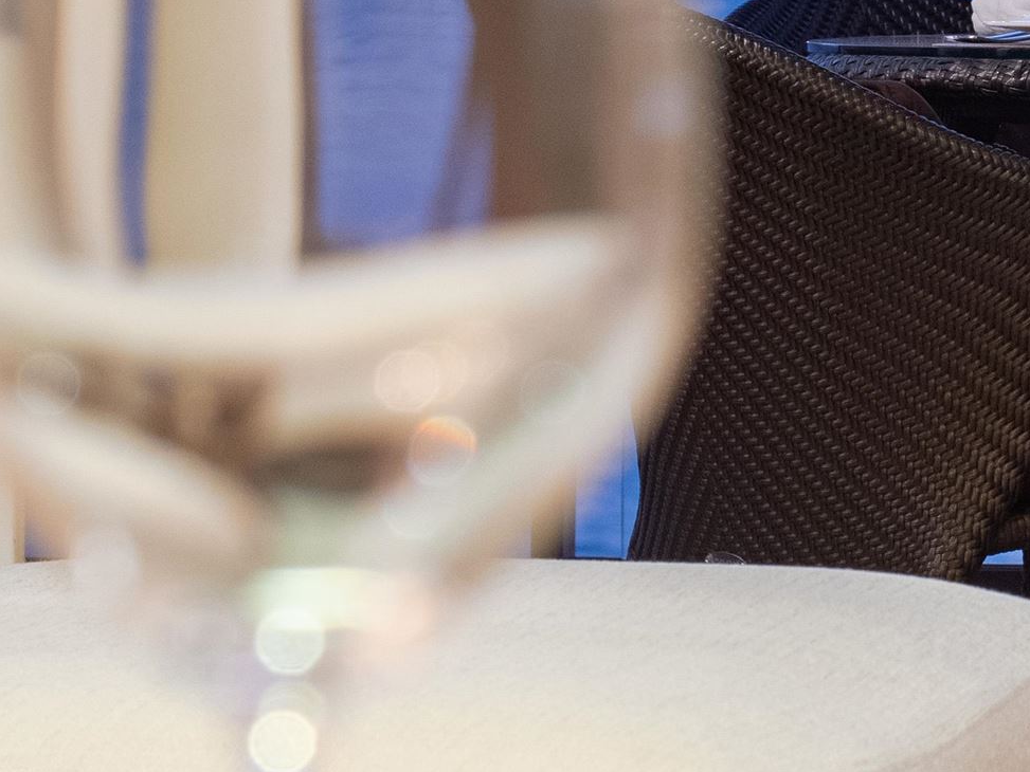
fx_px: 10148
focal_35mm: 341
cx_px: 1303
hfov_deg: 5.8
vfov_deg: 4.4
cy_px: -4
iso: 400
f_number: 5.6
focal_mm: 54
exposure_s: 1/2.5
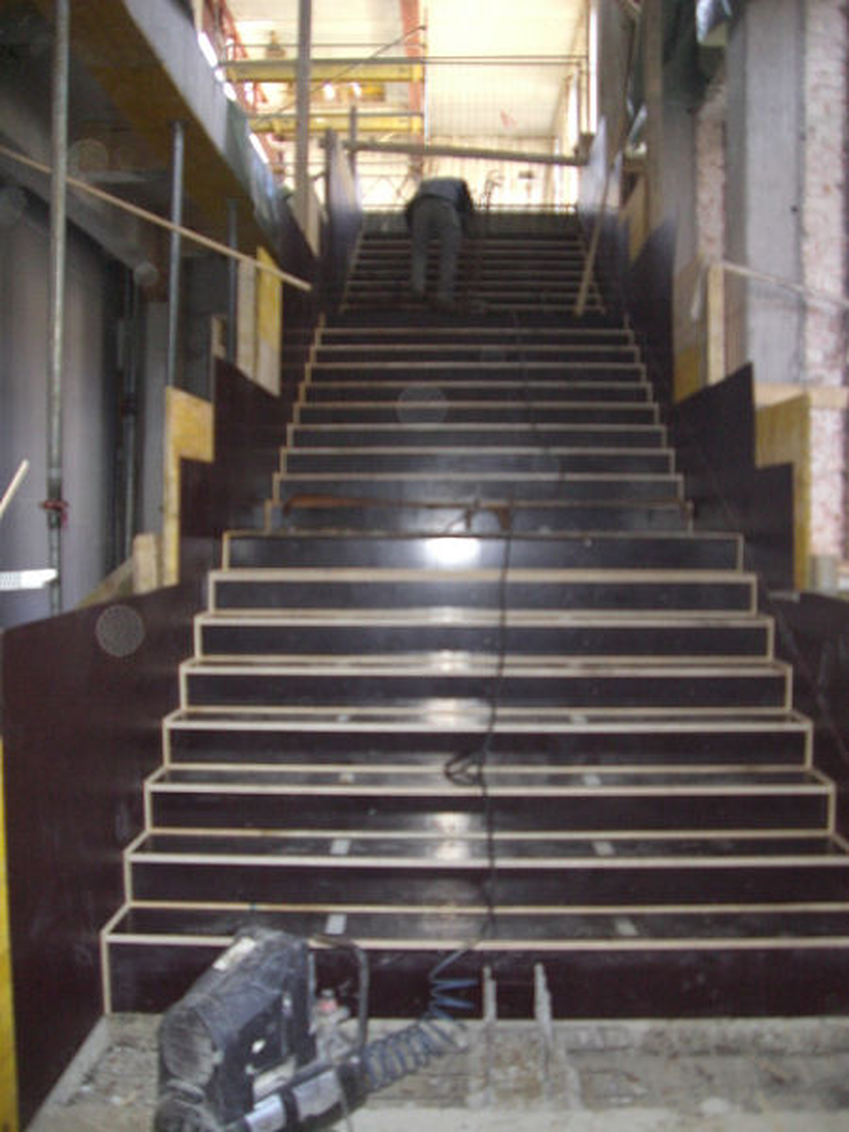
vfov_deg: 49.0
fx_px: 1243
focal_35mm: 38
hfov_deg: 37.7
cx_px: 424
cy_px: 566
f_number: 2.7
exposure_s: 1/60
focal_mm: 6.2
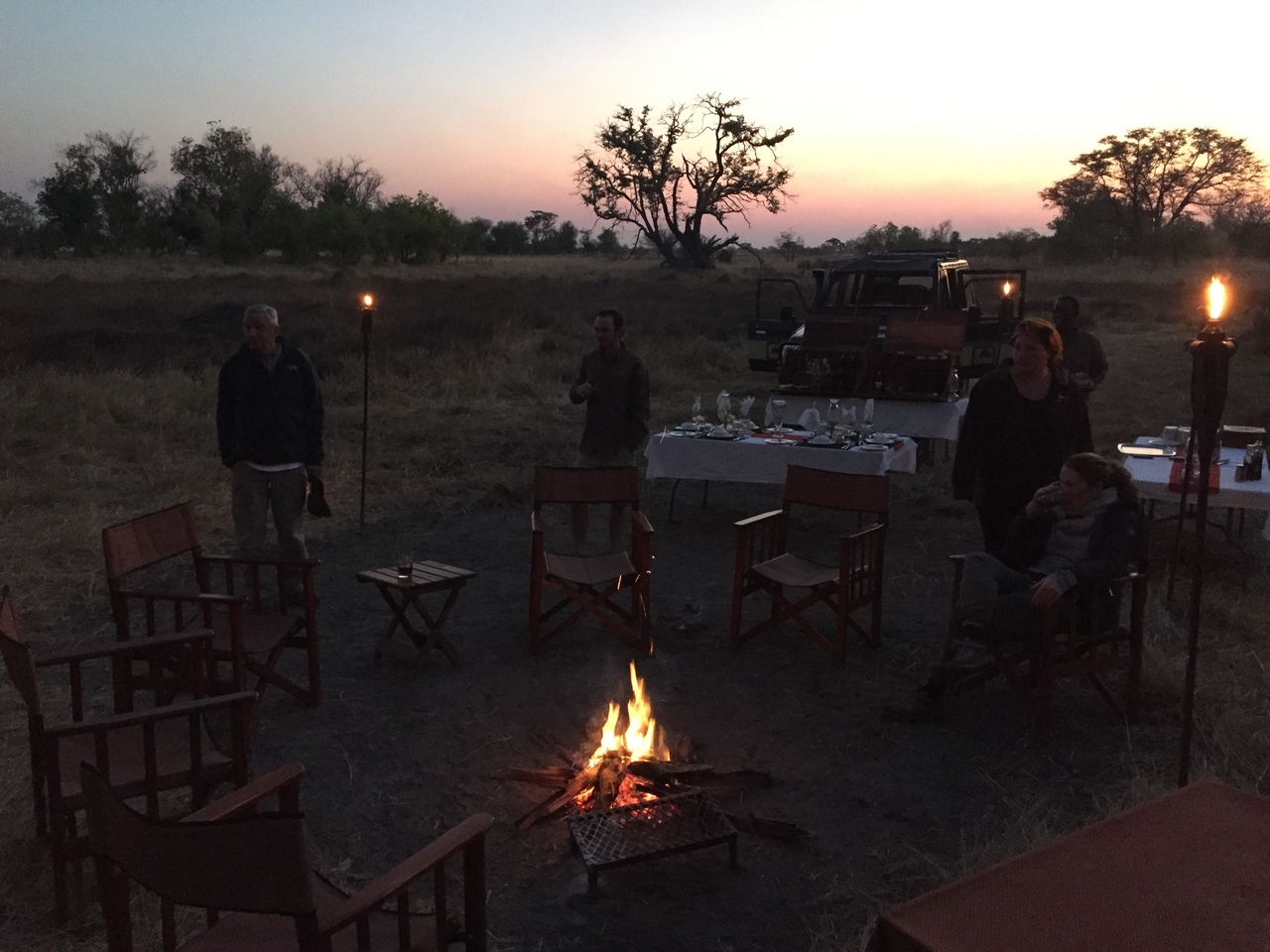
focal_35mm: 29
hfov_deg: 61.7
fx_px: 1064
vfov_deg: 48.2
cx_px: 635
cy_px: 476
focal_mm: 4.15
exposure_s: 1/17
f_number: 2.2
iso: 500
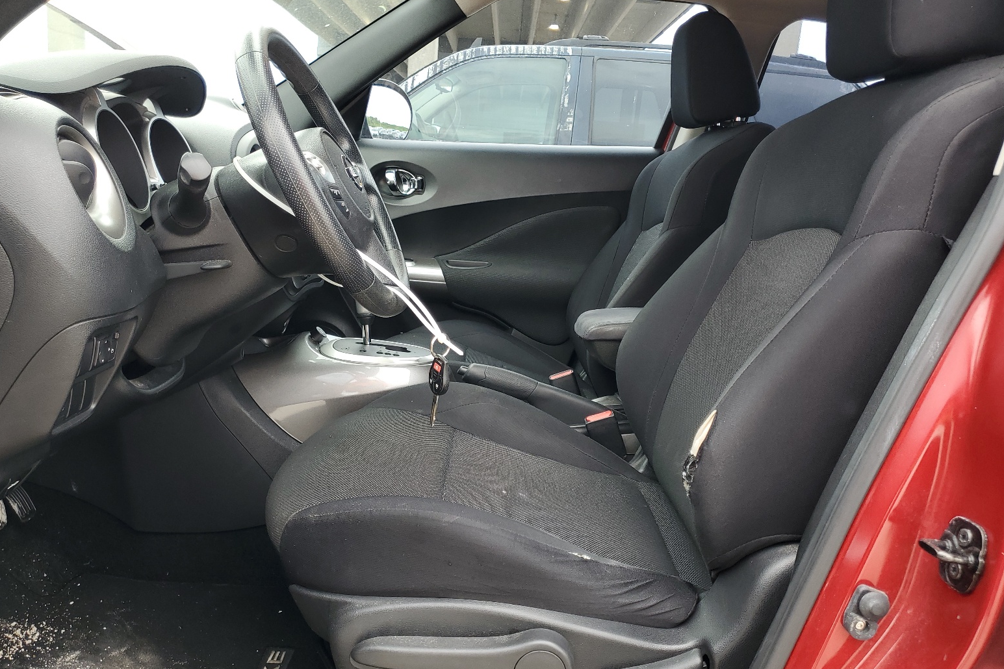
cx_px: 497
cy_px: 334
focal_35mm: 28
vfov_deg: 46.4
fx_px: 781
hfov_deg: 65.5
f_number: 1.5
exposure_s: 1/152
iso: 50
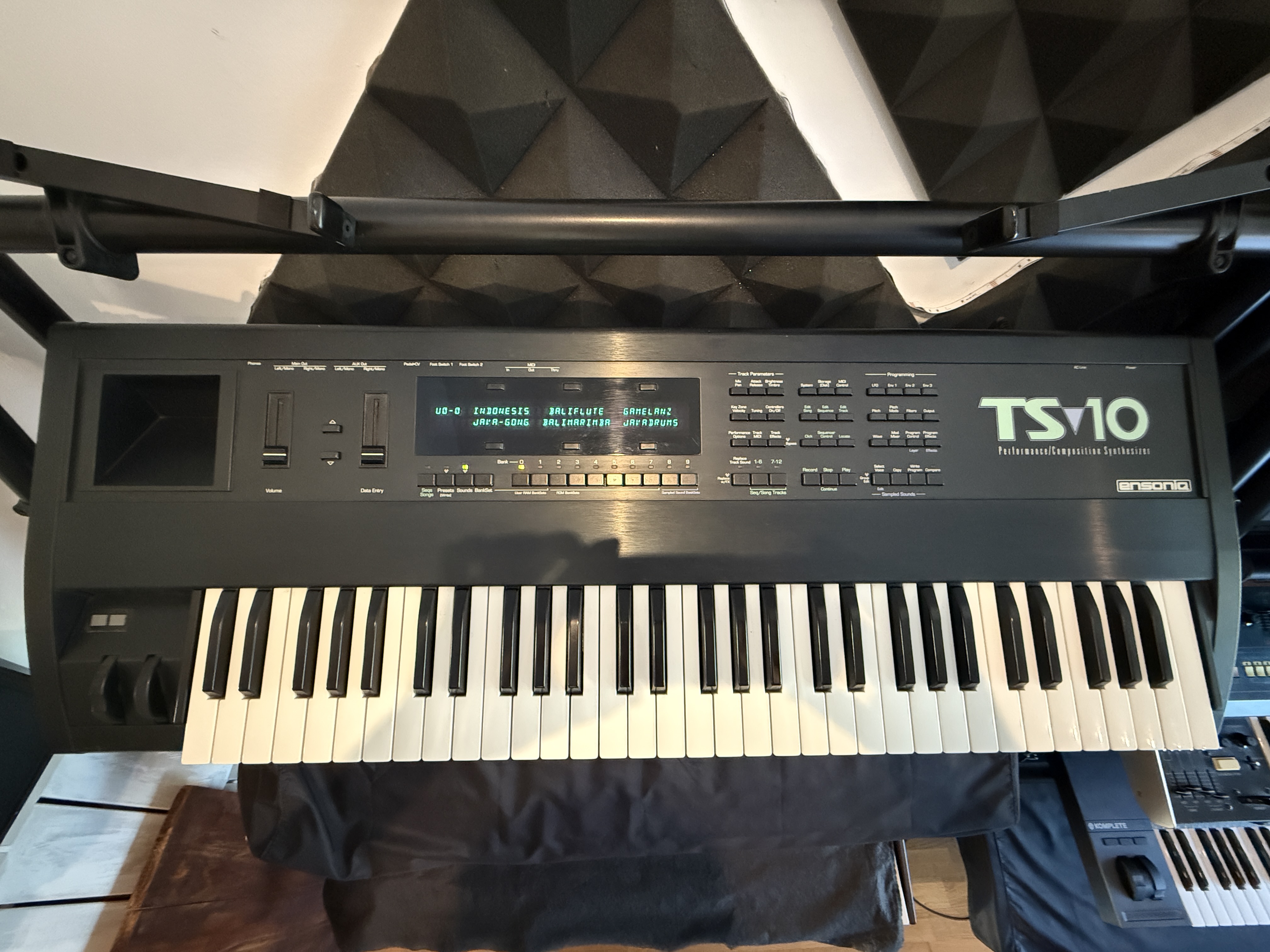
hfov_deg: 102.1
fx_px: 514
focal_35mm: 14
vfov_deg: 85.7
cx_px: 635
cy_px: 476
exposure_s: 1/50
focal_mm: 2.22
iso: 1250
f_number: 2.2
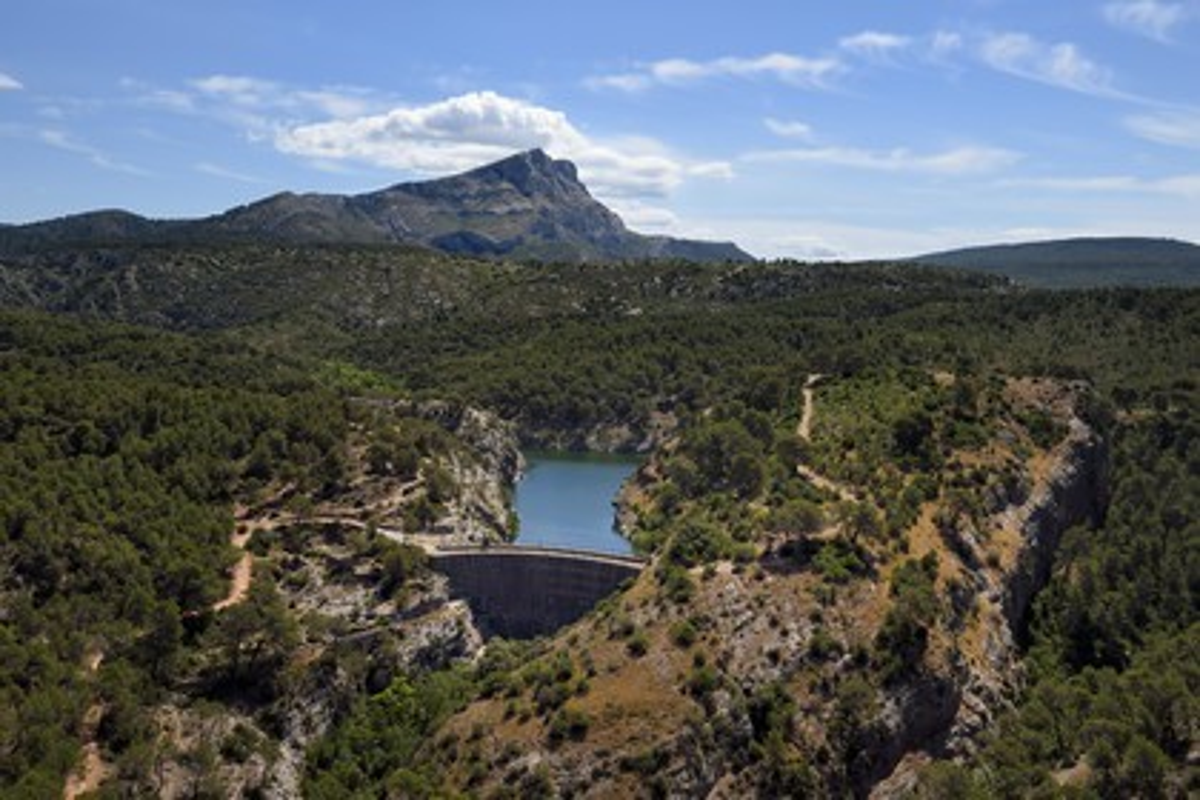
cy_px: 400
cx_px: 600
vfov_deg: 33.4
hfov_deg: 48.5
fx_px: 1333
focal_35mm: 40
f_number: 16
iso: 200
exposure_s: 1/250
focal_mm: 40
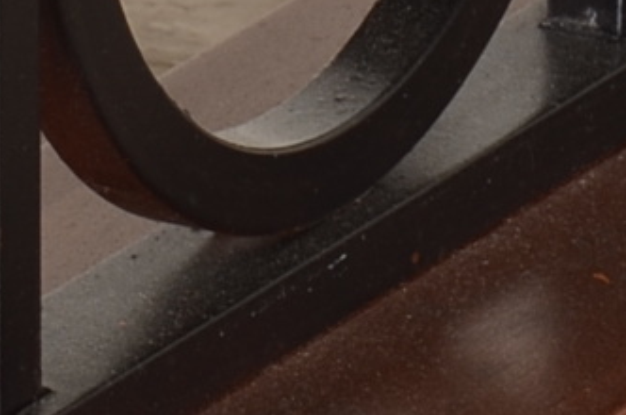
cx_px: -296
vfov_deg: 1.8
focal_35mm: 779
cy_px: 400
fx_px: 13520
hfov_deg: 2.6
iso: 125
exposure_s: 1/125
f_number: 13
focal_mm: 70
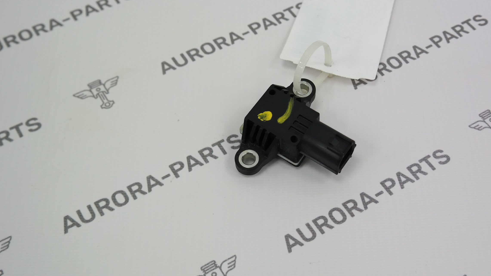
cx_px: 289
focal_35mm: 60
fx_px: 781
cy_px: 116
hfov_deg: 34.8
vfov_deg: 20.0
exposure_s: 1/100
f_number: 4
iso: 200
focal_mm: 29
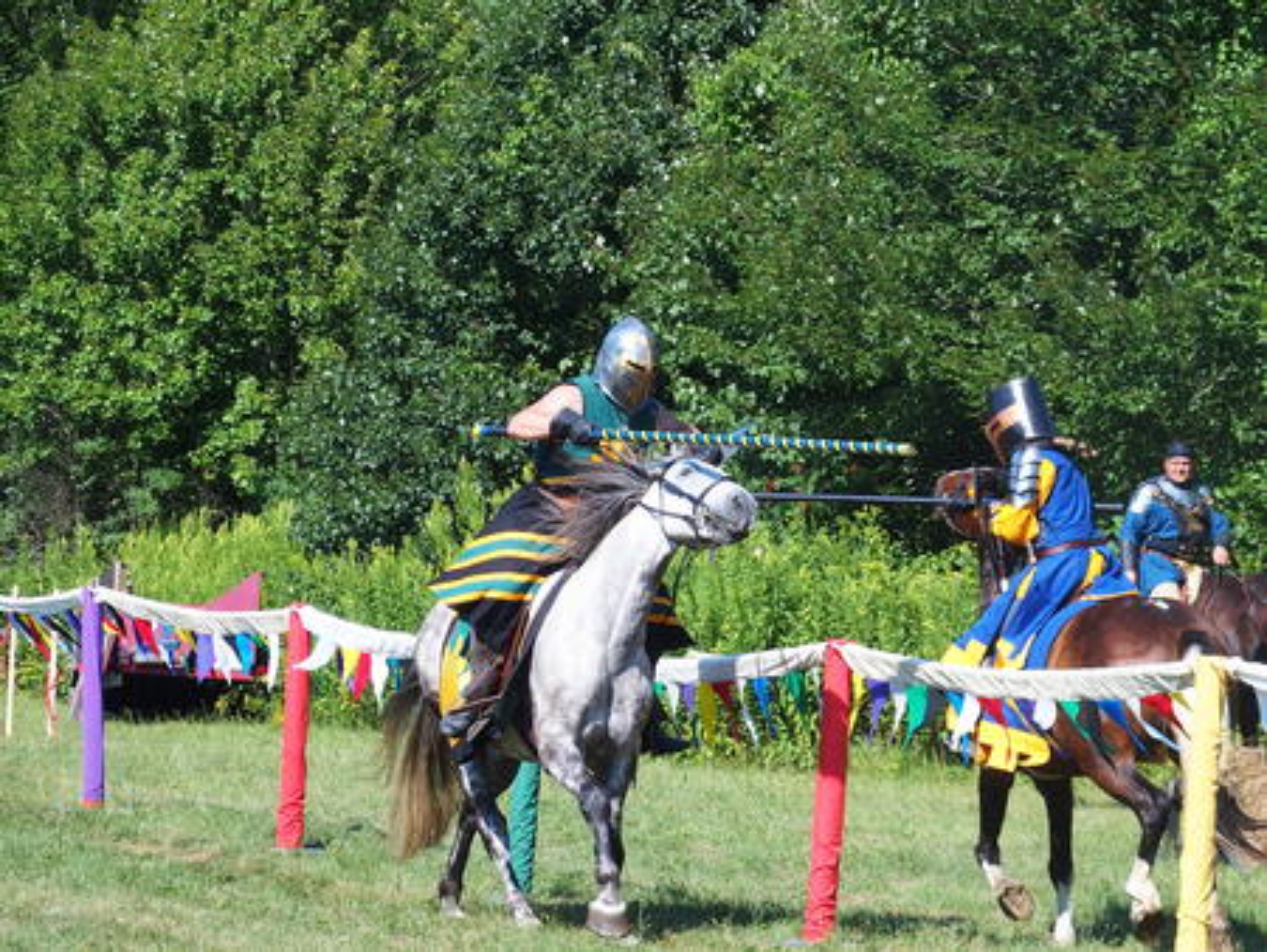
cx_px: 634
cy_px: 476
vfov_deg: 9.9
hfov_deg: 13.2
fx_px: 5493
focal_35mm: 150
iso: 100
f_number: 3.5
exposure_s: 1/800
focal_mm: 31.8
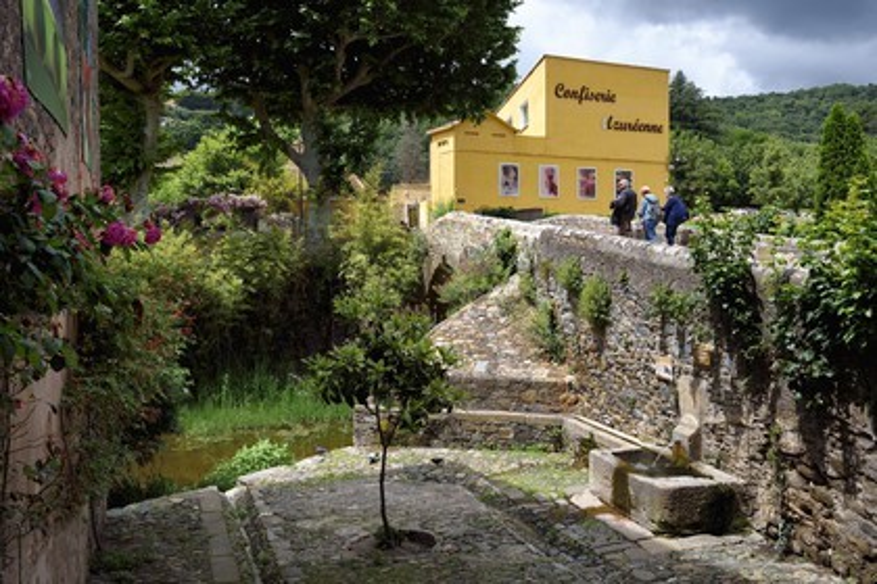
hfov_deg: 58.7
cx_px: 438
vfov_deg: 41.1
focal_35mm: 32
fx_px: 779
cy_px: 292
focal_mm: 32
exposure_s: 1/160
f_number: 14
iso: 200
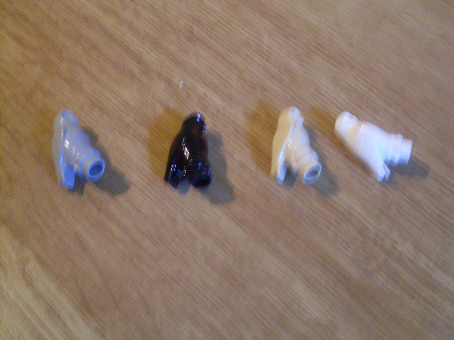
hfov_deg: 49.0
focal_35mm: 38
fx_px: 498
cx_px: 227
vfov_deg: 37.7
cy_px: 170
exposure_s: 1/4
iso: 200
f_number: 2.8
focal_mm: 6.3
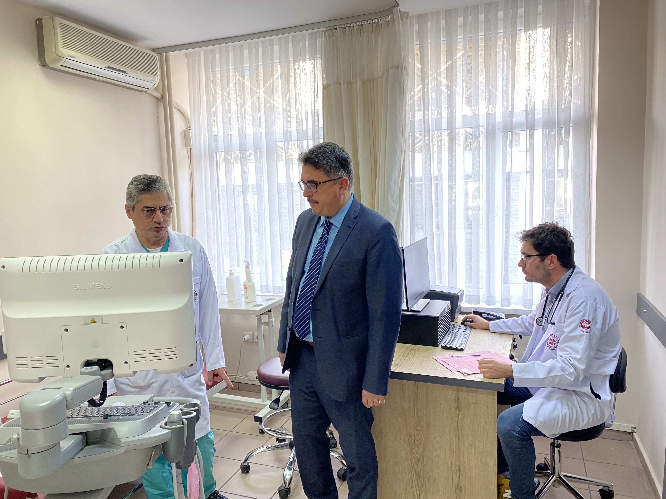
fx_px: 500
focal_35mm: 26
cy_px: 250
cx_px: 333
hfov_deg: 67.3
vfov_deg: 53.1
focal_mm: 4.25
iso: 125
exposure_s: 1/50
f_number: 1.8
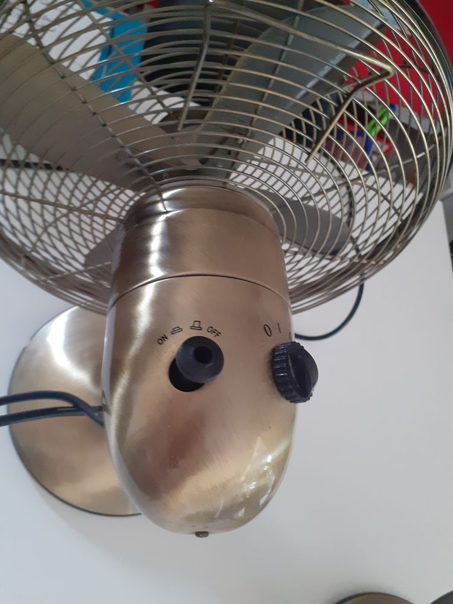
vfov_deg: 65.3
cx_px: 226
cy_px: 302
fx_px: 471
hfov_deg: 51.4
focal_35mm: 27
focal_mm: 3.6
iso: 400
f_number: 1.9
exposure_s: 1/25
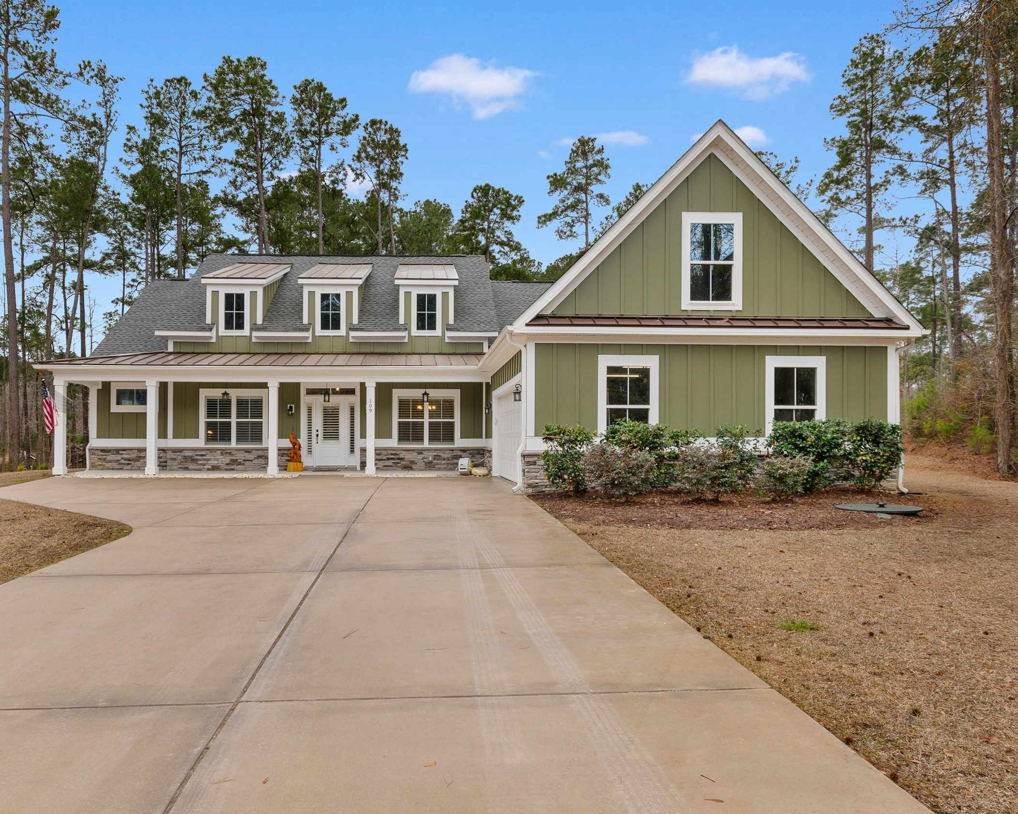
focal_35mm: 22
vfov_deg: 63.0
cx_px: 442
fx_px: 663
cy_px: 449
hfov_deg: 74.7
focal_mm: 11
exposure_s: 1/200
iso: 100
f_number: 7.1
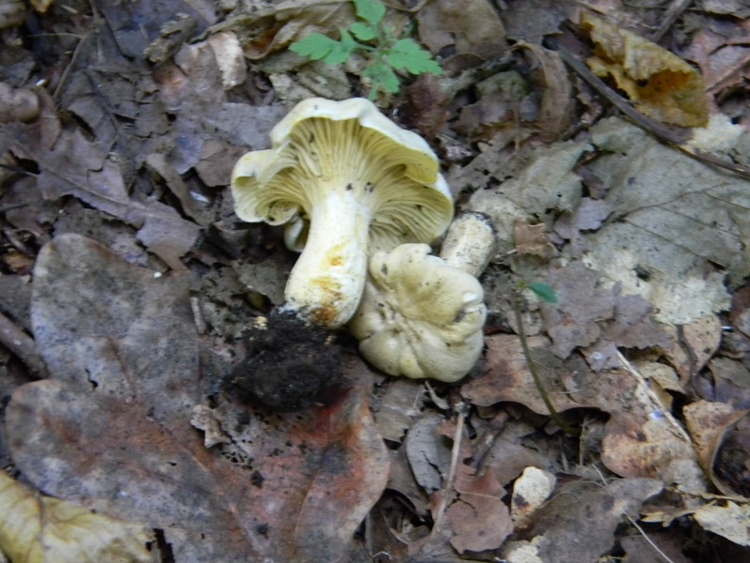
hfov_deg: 23.6
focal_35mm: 83
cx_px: 375
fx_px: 1798
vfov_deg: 17.8
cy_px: 282
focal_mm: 15.1
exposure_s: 1/5.2
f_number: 4.5
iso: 400
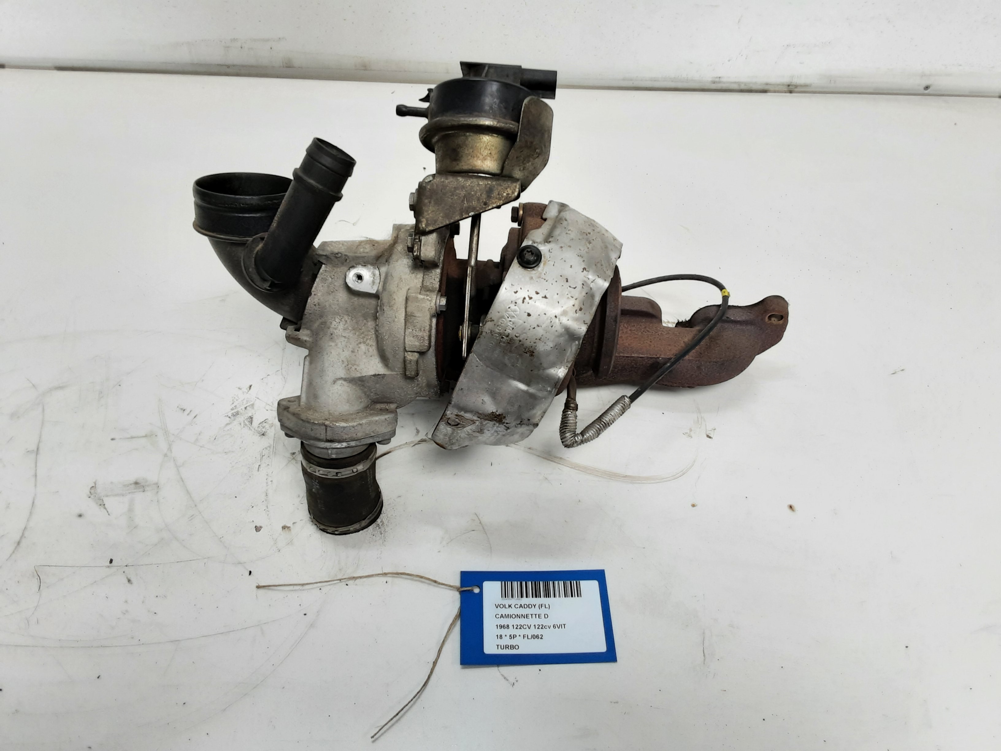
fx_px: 781
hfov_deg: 65.3
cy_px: 376
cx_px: 500
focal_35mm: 27
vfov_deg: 51.4
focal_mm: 2.91
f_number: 1.9
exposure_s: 1/50
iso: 50
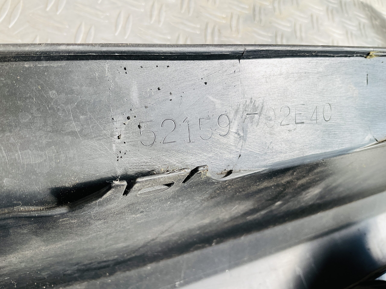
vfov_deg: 48.2
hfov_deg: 61.7
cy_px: 144
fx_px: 323
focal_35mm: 29
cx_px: 193
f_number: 1.8
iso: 16
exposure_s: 1/422
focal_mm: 3
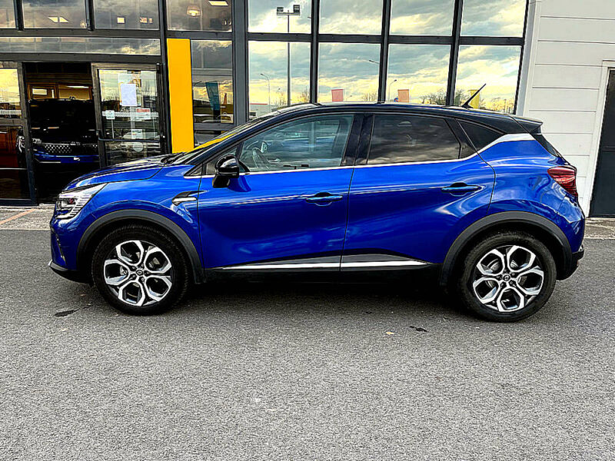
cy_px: 230
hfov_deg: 67.3
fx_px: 462
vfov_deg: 53.1
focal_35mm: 26
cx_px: 308
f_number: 1.6
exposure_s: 1/121
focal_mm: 5.1
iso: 64
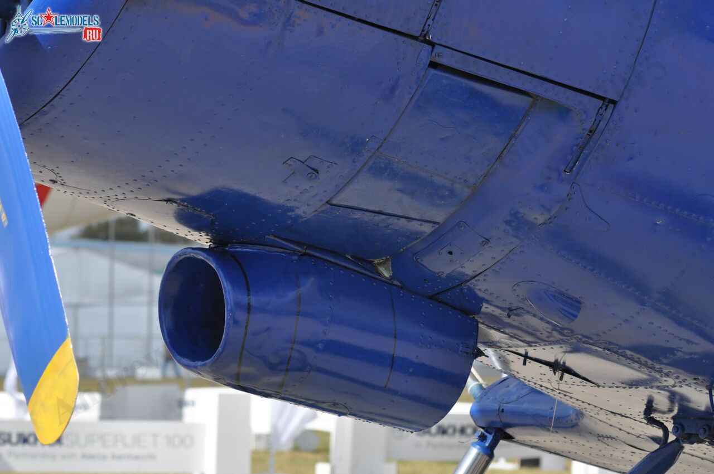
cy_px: 237
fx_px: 4011
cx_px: 357
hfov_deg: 10.2
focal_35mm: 202
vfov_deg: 6.8
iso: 200
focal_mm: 135
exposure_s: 1/500
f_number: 8
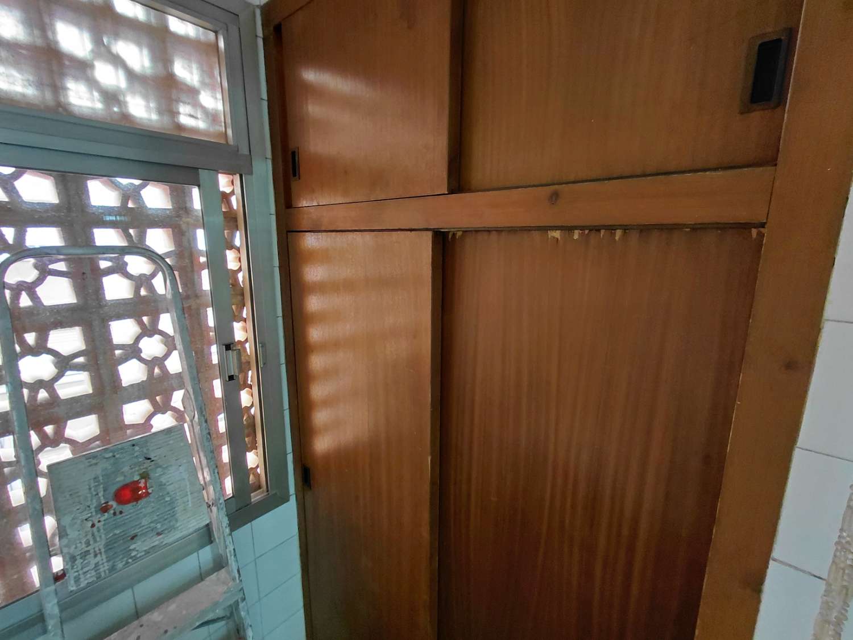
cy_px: 320
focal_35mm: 16
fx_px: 394
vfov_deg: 78.1
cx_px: 426
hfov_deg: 94.5
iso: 320
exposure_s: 1/33.3
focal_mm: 1.64
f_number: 2.2
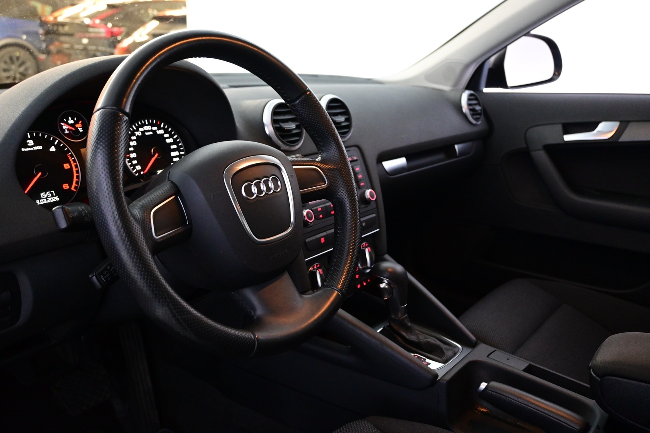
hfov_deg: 57.2
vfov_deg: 40.0
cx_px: 325
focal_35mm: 33
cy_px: 216
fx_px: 596
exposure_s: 1/40
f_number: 4
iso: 2800
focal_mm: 22
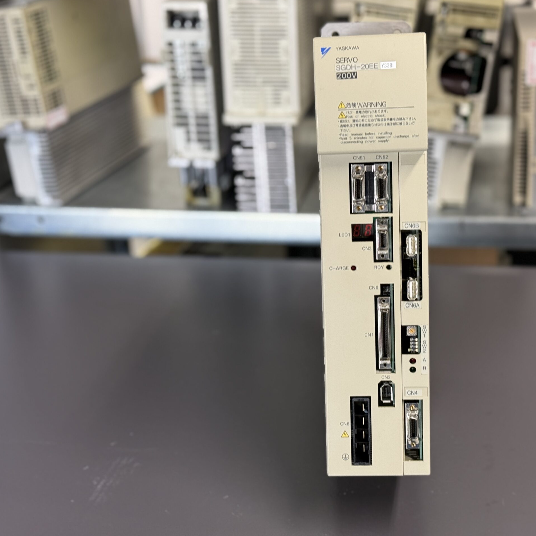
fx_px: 999
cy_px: 266
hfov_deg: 30.0
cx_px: 323
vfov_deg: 30.0
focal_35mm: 57
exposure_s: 1/50
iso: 160
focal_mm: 6.76
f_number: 1.78
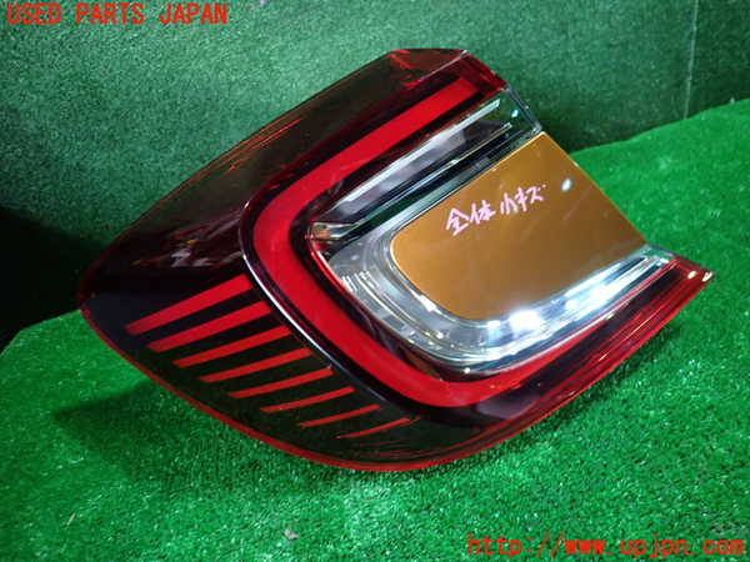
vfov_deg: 54.9
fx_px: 542
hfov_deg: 69.4
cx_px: 375
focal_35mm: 25
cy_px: 281
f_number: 2
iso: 320
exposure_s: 1/30
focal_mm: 4.5
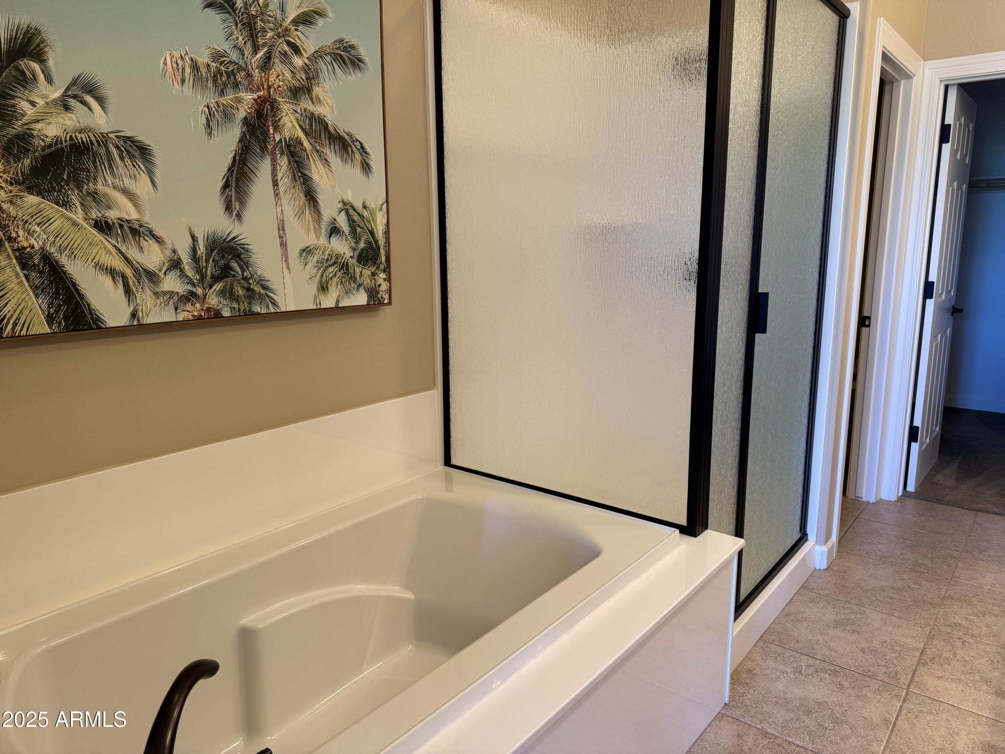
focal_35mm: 24
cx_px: 502
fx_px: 697
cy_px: 377
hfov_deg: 71.6
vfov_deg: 56.8
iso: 160
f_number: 1.78
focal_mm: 6.76
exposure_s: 1/60
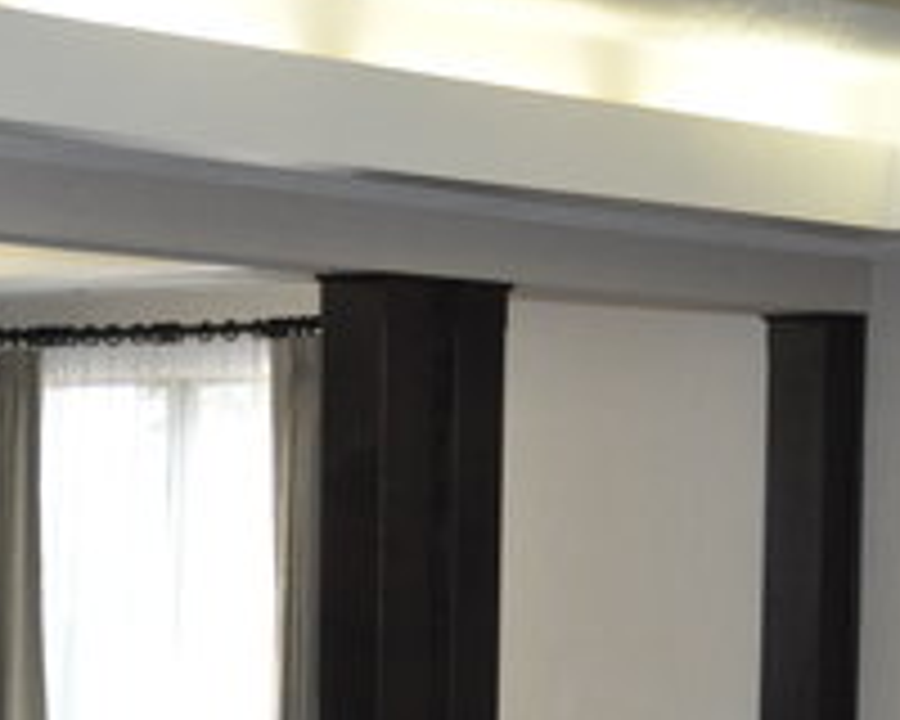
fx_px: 3889
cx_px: 207
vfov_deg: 10.3
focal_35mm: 146
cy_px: 956
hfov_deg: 13.2
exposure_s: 1/100
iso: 800
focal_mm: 26
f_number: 4.2
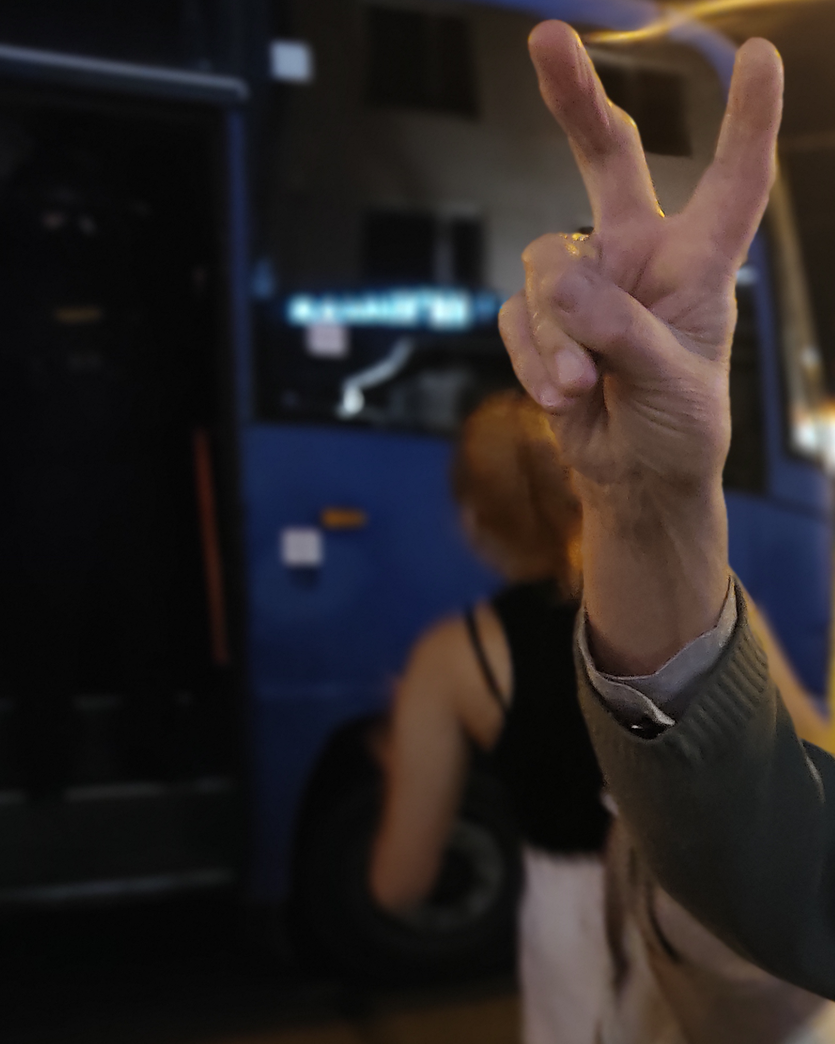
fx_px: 1606
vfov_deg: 35.5
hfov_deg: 26.1
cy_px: 724
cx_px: 999
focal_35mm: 52
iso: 2813
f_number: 1.79
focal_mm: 4.74
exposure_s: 1/17
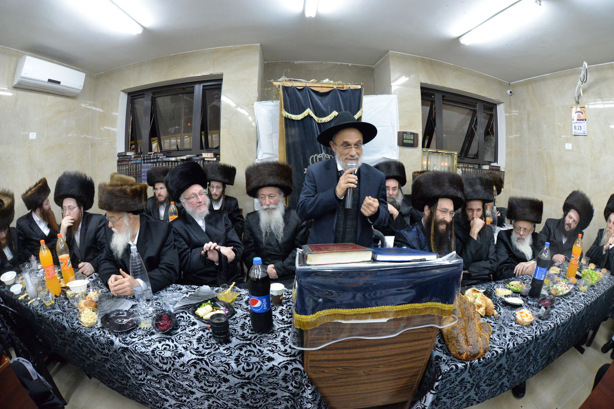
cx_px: 307
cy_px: 204
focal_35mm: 15
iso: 6400
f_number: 6.3
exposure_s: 1/100
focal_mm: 15
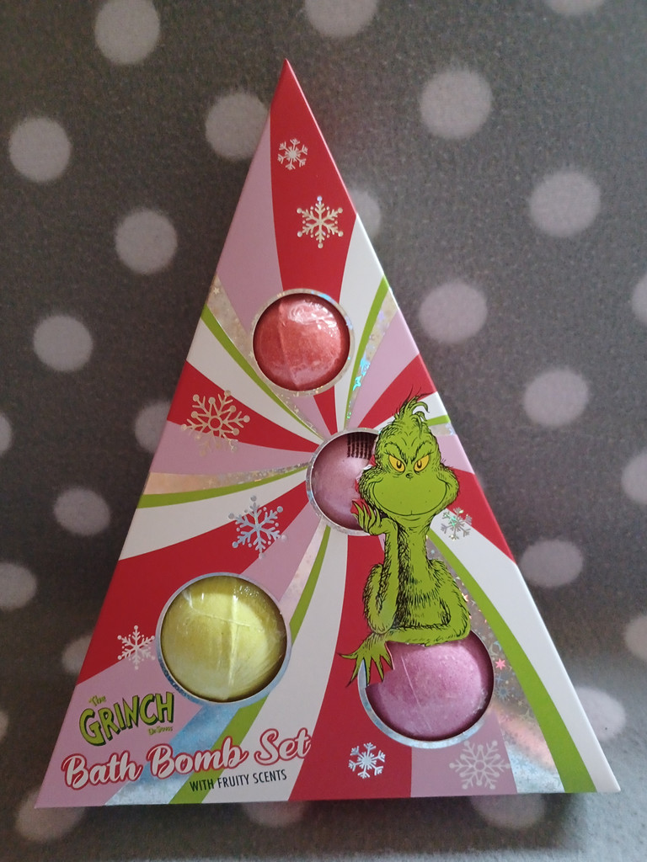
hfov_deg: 54.9
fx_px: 623
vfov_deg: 69.4
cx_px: 324
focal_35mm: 25
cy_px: 431
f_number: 1.8
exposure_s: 1/16.7
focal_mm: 4.6
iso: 2000
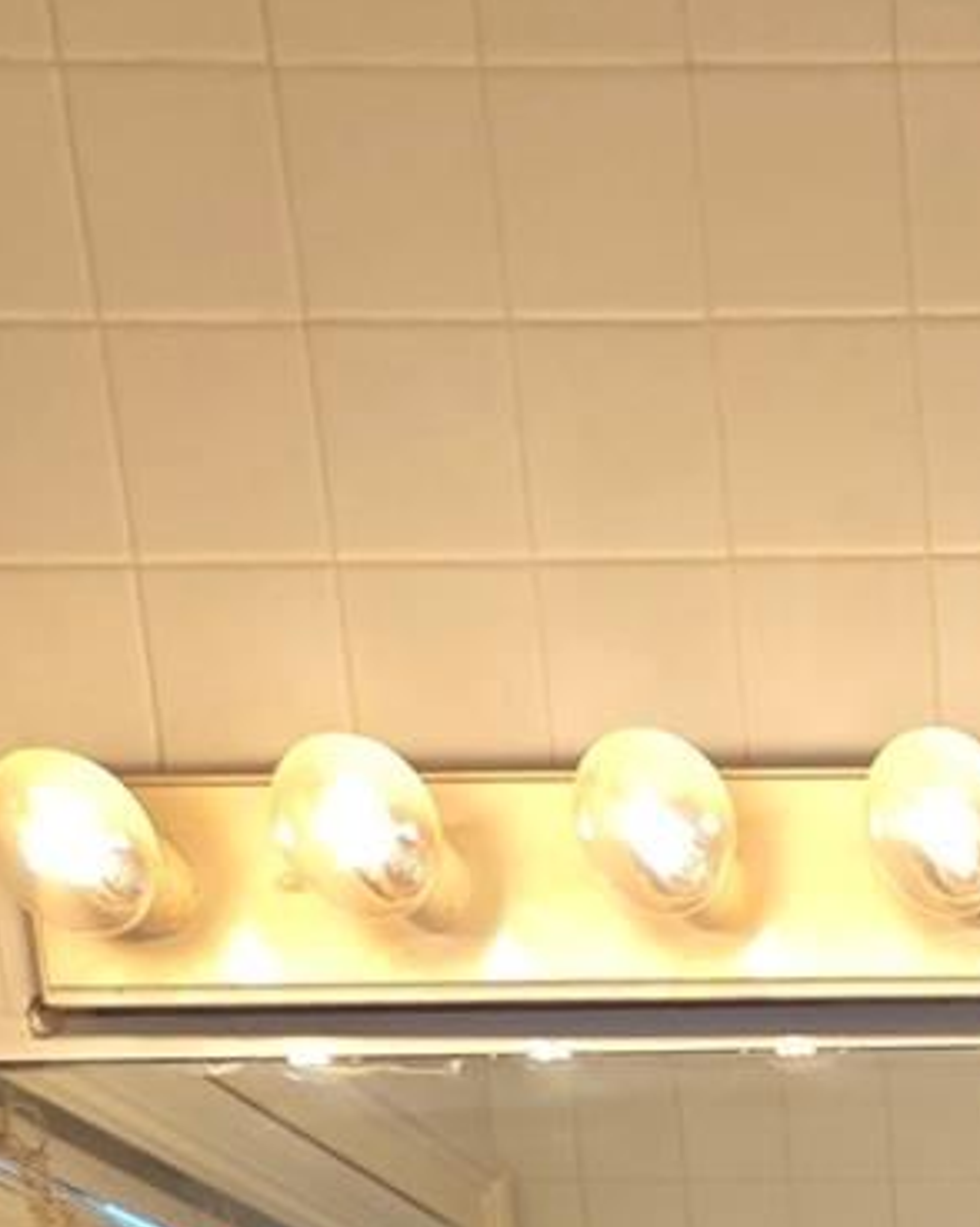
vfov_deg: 19.5
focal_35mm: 53
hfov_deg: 23.7
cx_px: 1403
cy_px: 2441
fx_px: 1923
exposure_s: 1/120
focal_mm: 2.2
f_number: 2.2
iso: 64
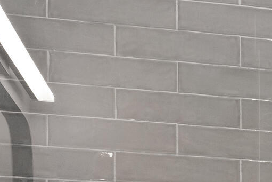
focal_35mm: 88
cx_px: 382
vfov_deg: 12.5
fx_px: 665
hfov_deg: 20.5
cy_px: 422
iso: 100
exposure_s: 1/2.5
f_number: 8
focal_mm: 10
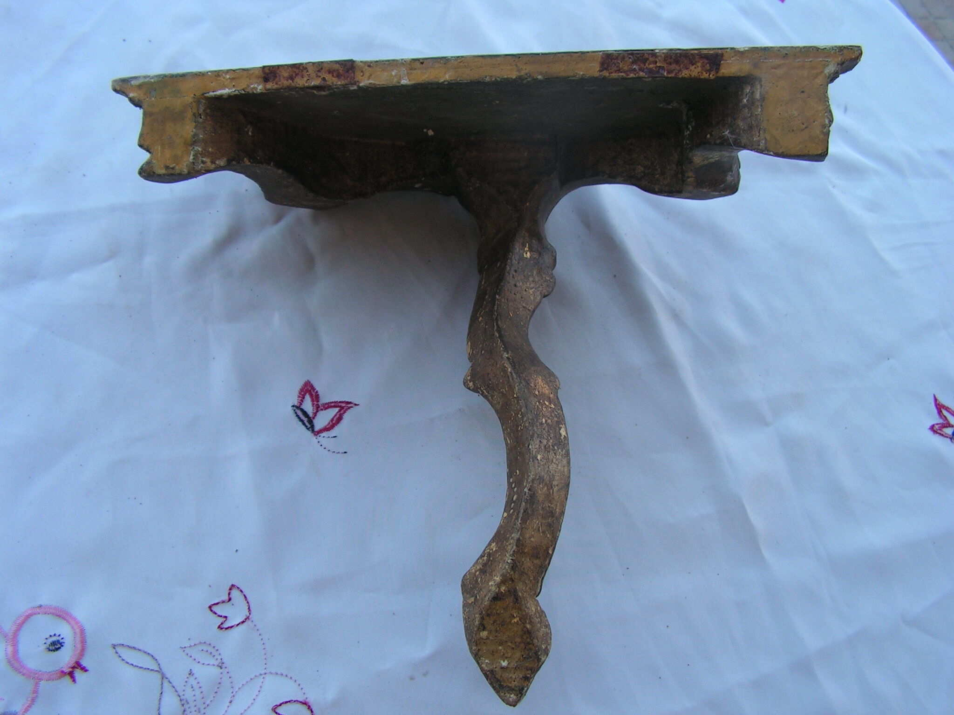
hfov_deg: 51.4
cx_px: 477
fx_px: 992
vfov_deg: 39.7
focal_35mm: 36
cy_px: 358
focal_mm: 6
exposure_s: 1/200
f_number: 3.2
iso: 64
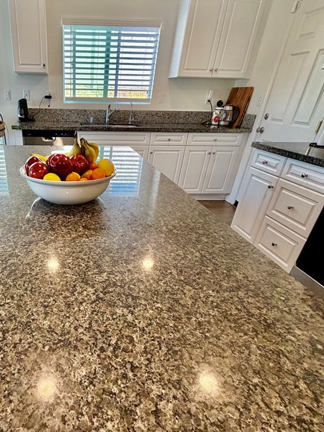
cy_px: 257
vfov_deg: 75.6
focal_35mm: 22
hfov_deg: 57.8
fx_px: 275
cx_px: 79
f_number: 2.2
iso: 200
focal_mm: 2.22
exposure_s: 1/60
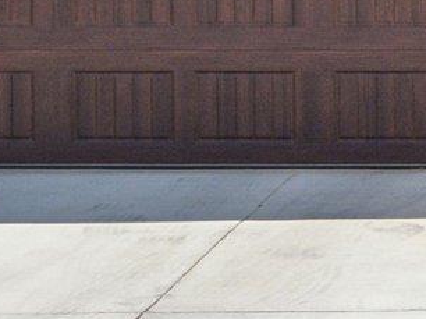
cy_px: -441
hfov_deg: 8.2
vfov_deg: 6.1
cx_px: 827
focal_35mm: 232
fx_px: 2853
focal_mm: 24
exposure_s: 1/640
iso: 400
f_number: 8
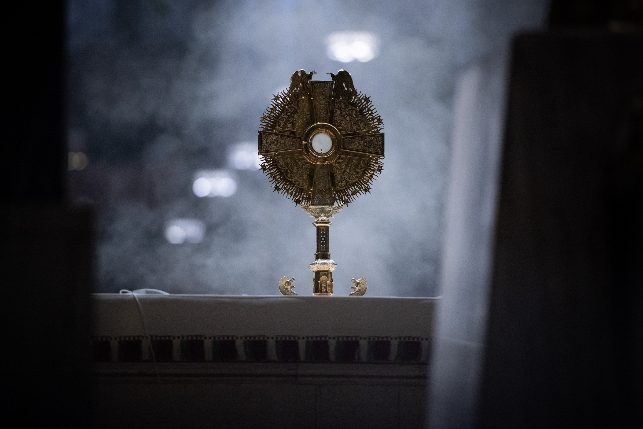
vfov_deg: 6.9
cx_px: 322
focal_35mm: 200
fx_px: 3573
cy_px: 214
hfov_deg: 10.3
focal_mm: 200
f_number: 2.8
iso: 5000
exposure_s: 1/800
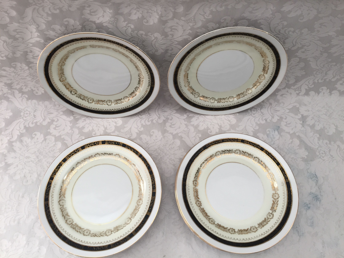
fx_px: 288
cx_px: 172
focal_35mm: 29
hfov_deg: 61.7
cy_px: 129
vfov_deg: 48.2
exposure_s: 1/33
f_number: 2.2
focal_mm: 4.15
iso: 40
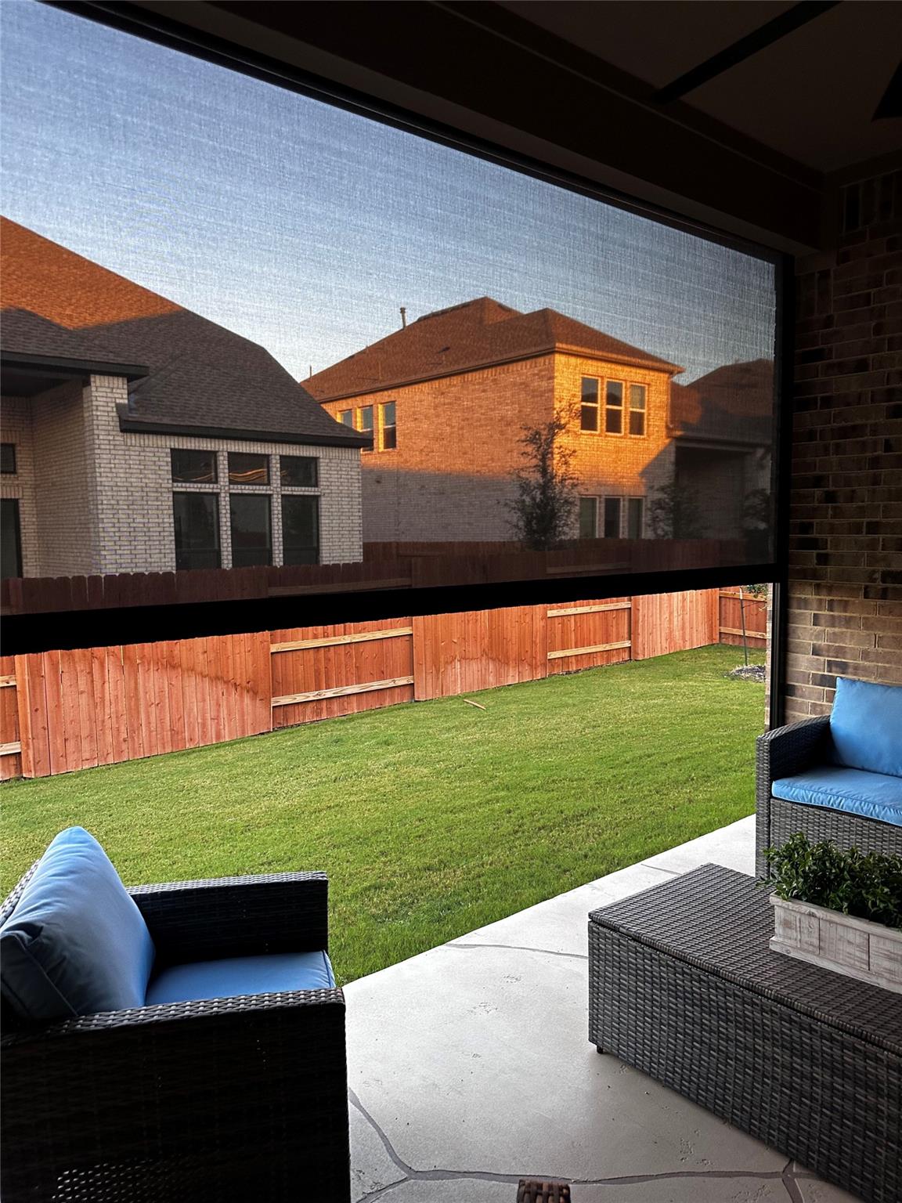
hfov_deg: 56.8
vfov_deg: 71.6
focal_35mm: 24
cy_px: 602
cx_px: 451
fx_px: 834
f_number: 1.78
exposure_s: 1/120
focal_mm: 6.86
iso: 200
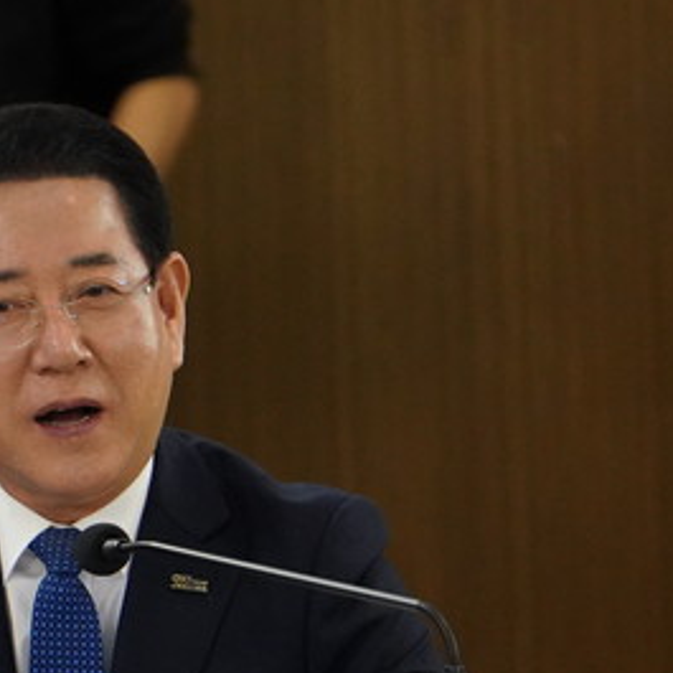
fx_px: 14187
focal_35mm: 645
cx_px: 117
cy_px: 547
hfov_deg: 2.7
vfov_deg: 2.7
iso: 5000
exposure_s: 1/100
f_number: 6.3
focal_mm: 200
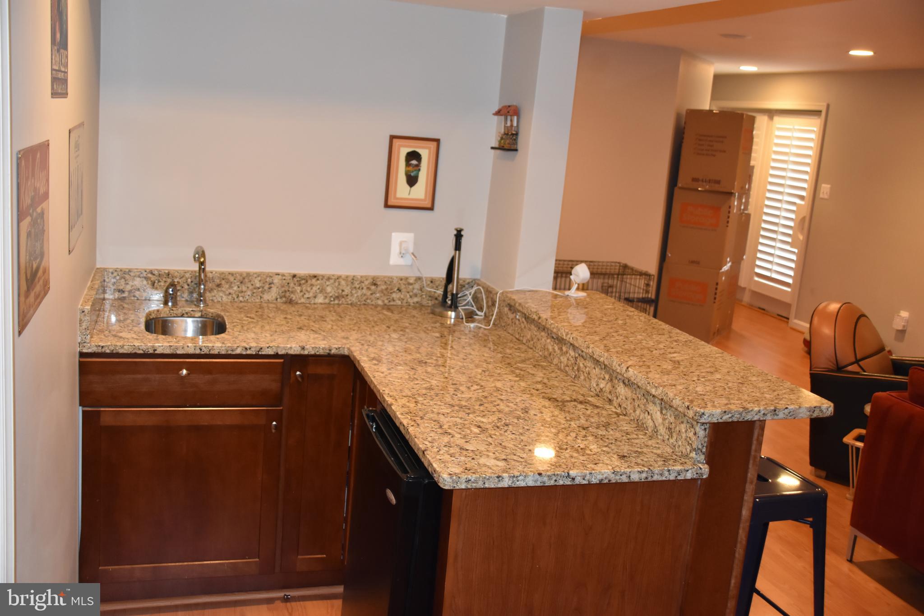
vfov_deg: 36.9
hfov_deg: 53.1
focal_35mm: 36
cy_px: 308
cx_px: 462
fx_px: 924
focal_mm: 24
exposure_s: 1/60
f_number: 4
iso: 1600
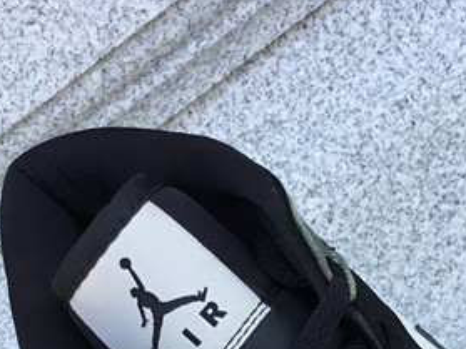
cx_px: 327
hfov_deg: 19.6
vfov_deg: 13.8
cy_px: 530
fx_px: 1346
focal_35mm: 100
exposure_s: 1/235
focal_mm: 3.3
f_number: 2.4
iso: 25
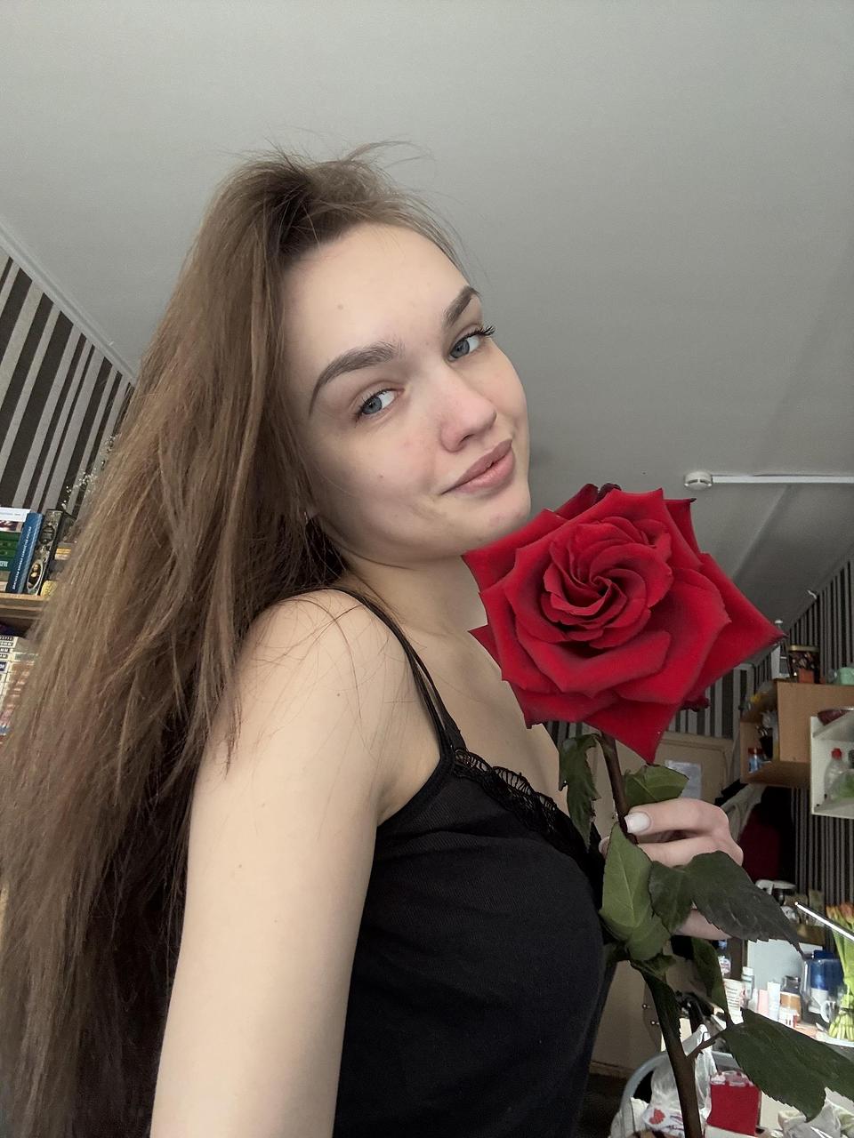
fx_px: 757
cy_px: 569
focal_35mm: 23
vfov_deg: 73.9
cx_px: 427
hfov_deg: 58.9
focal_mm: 2.69
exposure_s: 1/60
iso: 250
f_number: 1.9
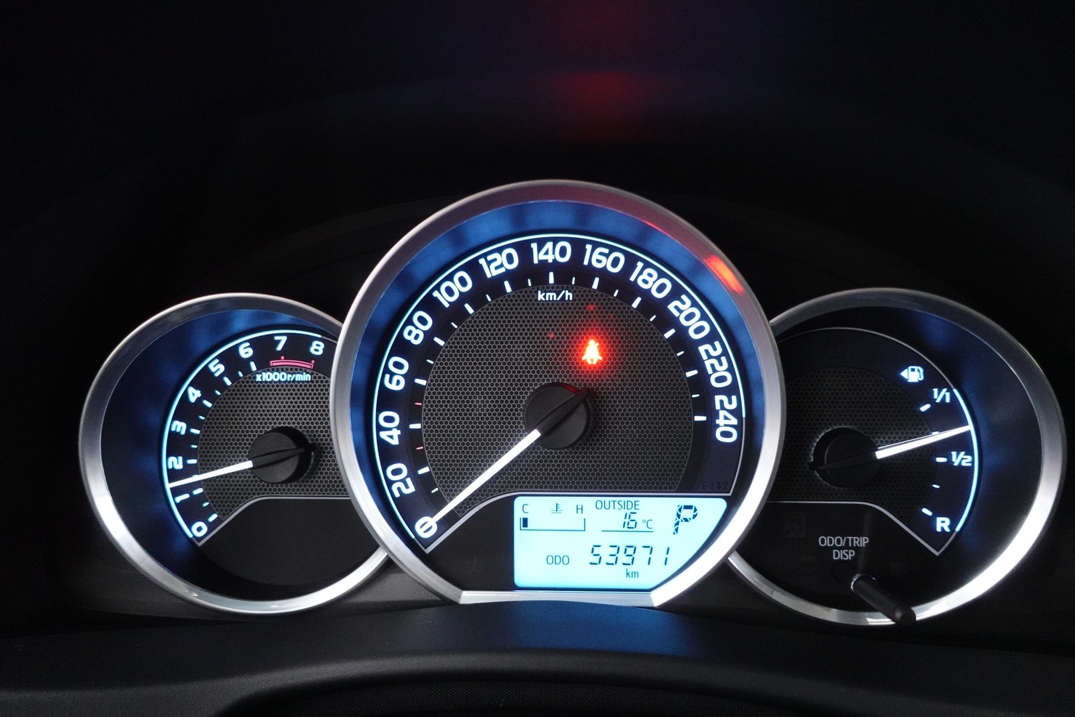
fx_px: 717
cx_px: 538
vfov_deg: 53.1
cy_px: 358
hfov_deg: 73.7
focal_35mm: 24
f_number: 1.8
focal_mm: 9.4
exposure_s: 1/50
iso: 3200
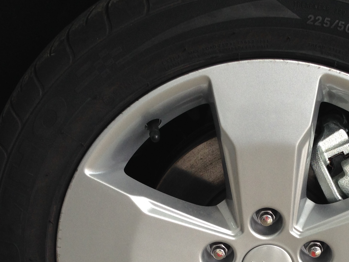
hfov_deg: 25.6
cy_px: 260
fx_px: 756
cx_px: 268
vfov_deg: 19.1
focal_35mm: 75
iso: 50
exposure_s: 1/60
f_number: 2.4
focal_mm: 4.12
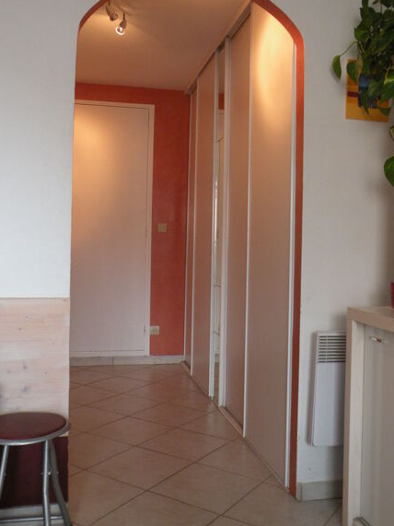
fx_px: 562
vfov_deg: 50.1
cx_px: 203
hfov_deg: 38.6
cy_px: 240
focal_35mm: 37
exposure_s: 1/52
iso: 206
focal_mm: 5.8
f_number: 3.2
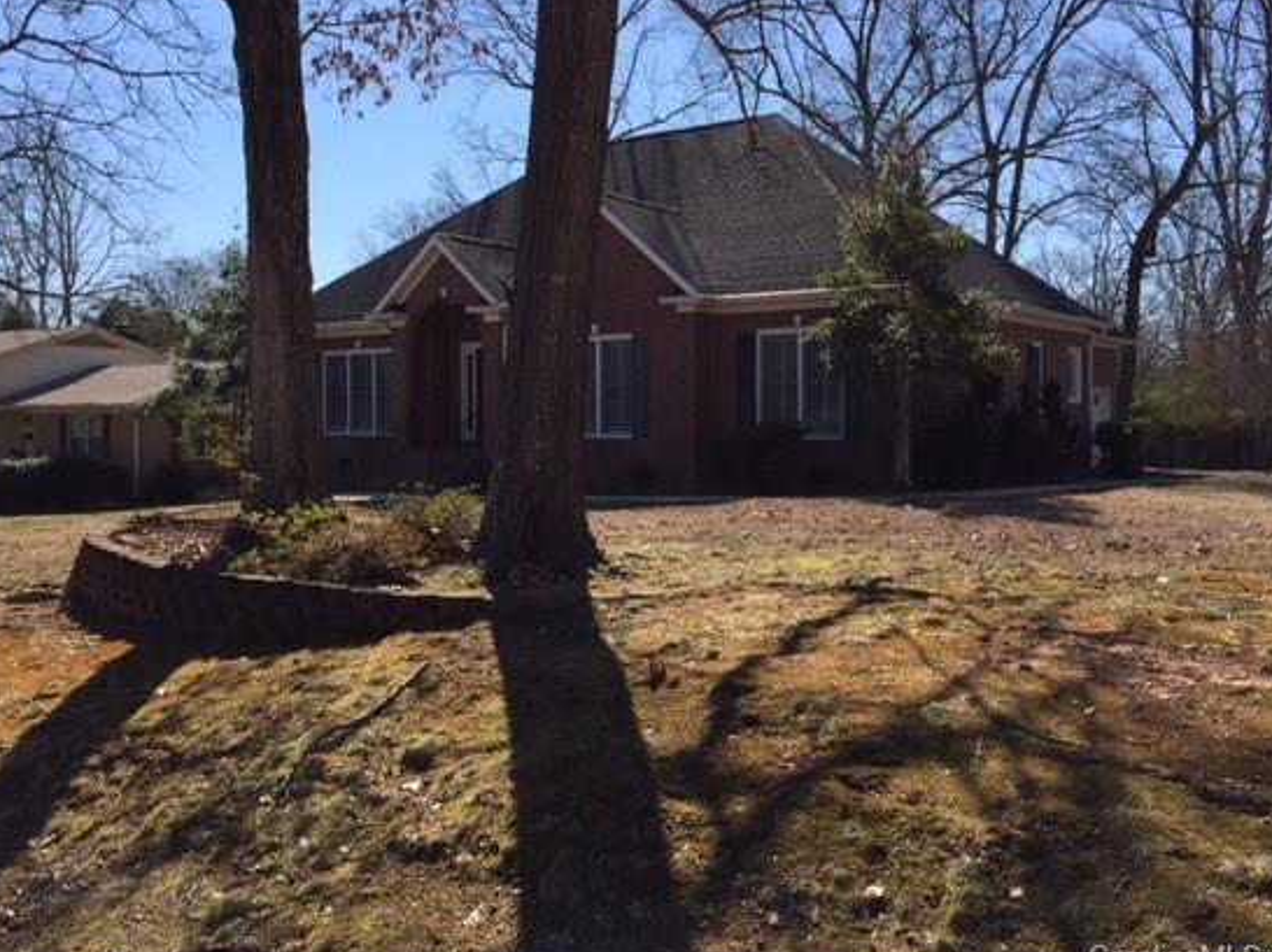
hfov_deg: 54.0
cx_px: 610
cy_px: 421
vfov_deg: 41.7
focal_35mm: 34
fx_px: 1249
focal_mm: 4.15
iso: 32
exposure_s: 1/1980
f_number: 2.2
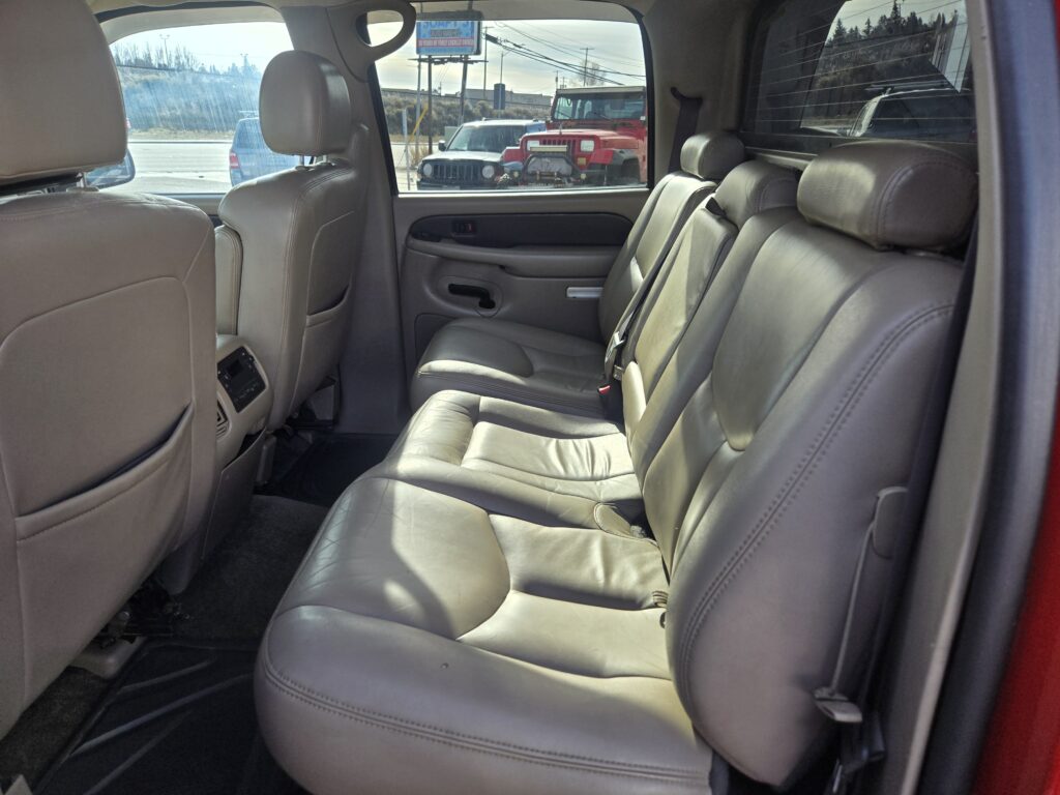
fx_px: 704
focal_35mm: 23
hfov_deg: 73.9
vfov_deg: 58.9
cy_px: 398
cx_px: 530
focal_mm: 5.4
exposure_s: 1/981
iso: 80
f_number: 1.8
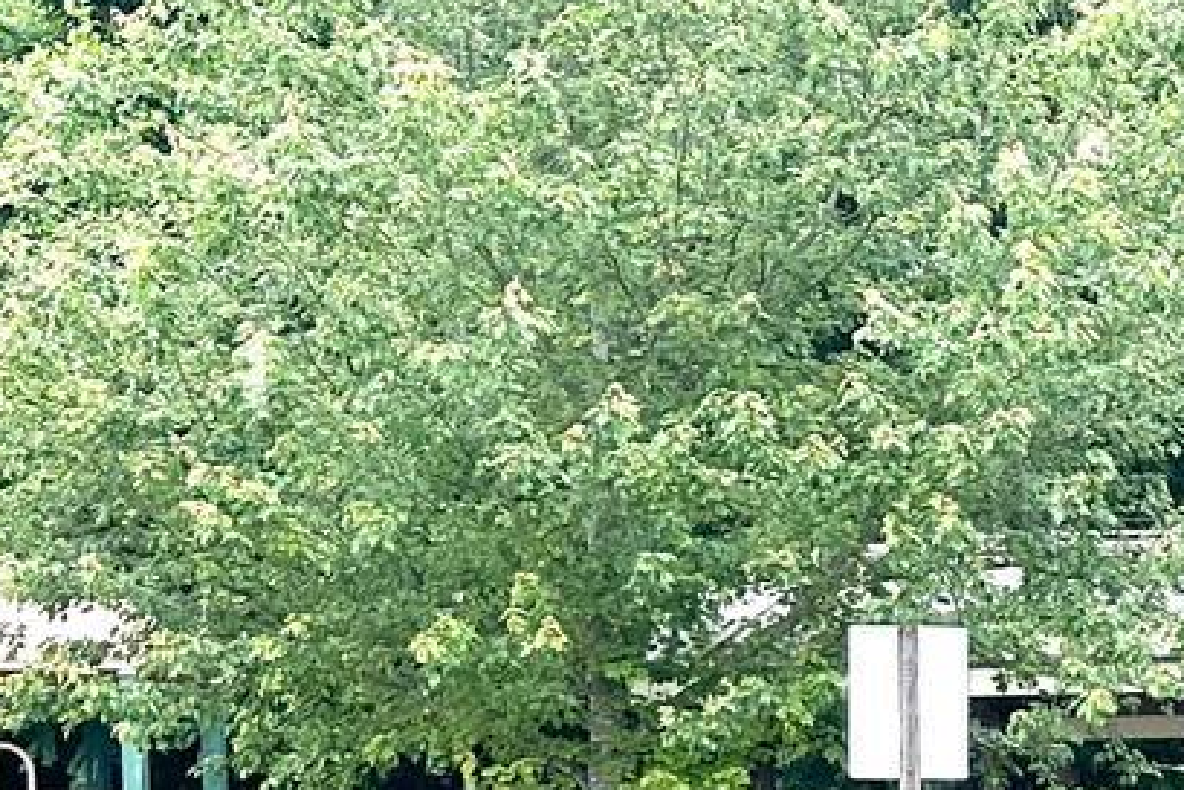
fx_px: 4112
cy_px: 987
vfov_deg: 10.8
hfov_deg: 15.4
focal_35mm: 125
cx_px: 1630
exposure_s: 1/364
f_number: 1.78
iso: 80
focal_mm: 6.86
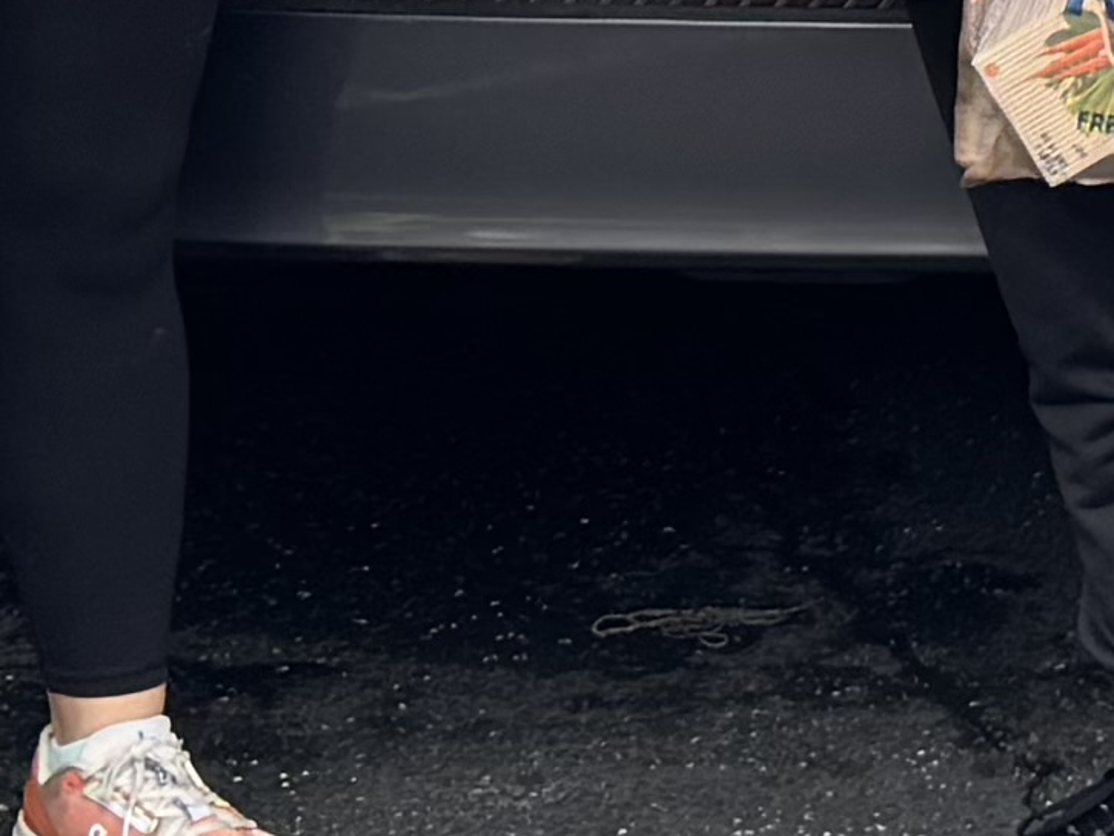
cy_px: -810
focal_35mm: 189
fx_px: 6083
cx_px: 2508
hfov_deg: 9.5
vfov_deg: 7.6
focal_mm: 6.76
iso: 64
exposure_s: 1/250
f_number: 1.78
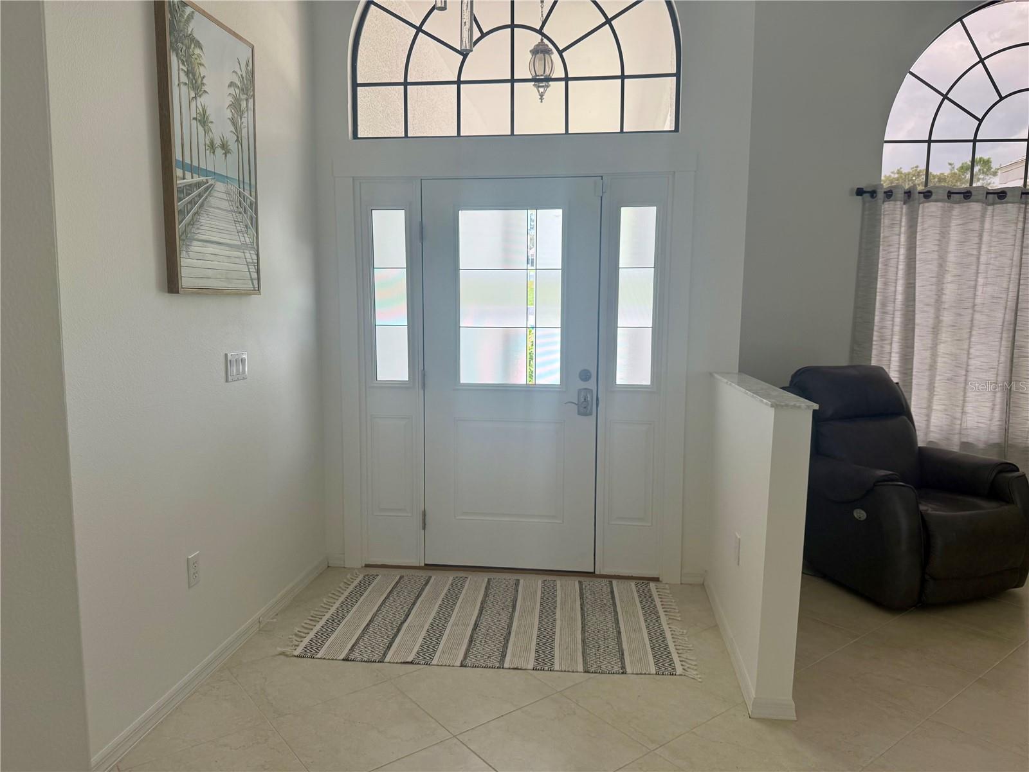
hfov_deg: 71.6
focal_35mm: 24
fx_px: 713
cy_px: 386
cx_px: 514
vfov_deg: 56.8
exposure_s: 1/263
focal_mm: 6.76
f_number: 1.78
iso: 100
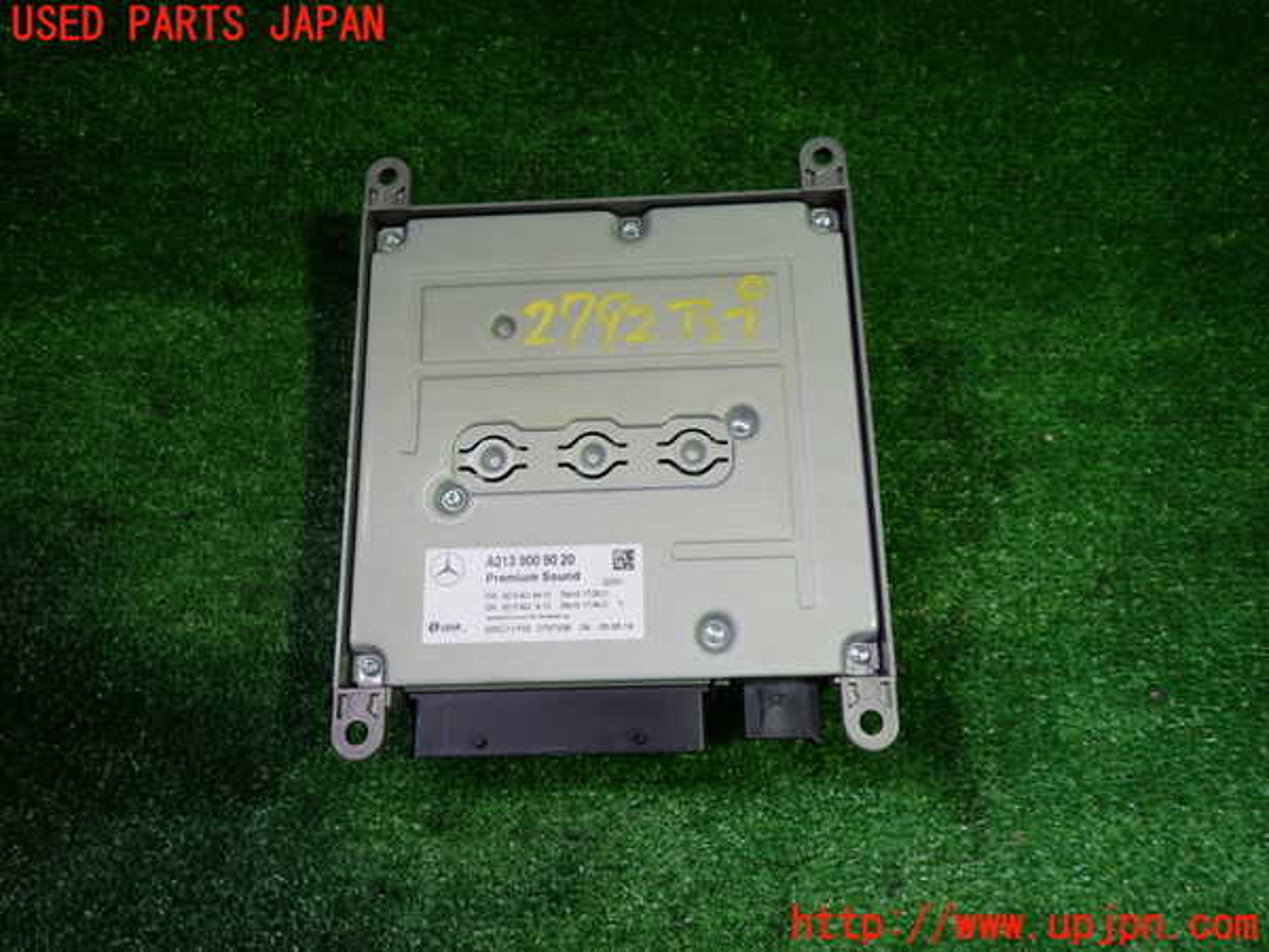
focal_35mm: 25
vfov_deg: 54.9
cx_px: 634
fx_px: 916
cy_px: 476
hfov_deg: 69.4
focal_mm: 4.5
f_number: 2
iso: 100
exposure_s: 1/60
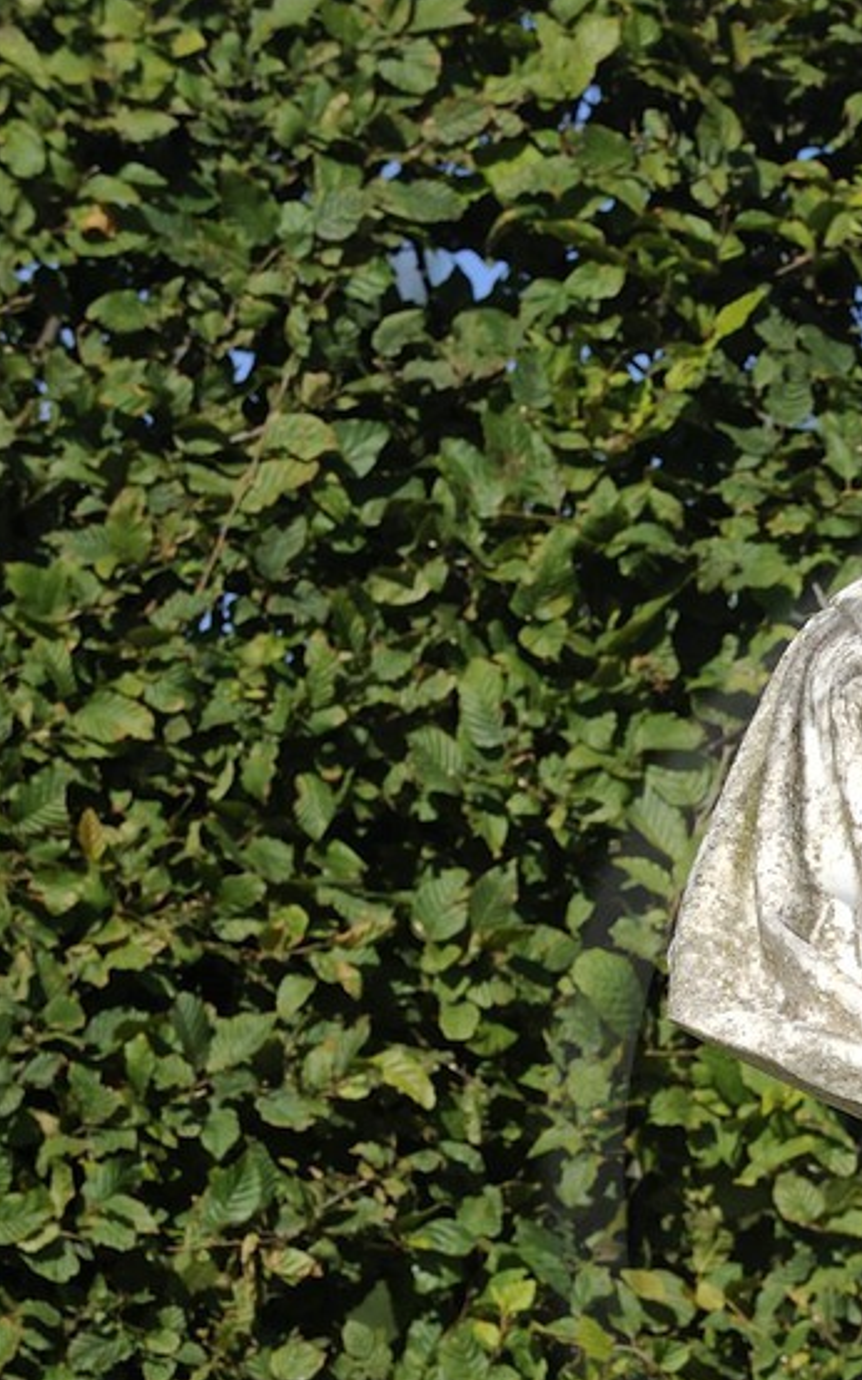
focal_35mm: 588
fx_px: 22113
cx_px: 1310
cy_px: 1181
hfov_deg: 2.2
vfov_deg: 3.6
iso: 200
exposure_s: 1/400
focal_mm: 200
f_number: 9
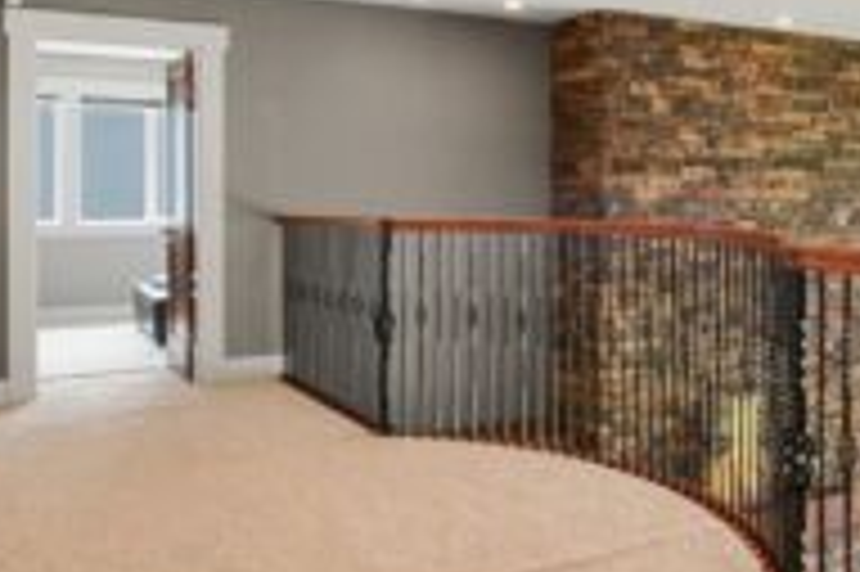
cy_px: 209
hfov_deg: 40.0
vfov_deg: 30.3
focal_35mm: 44
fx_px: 1050
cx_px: 828
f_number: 22
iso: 400
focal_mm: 14
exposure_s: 1
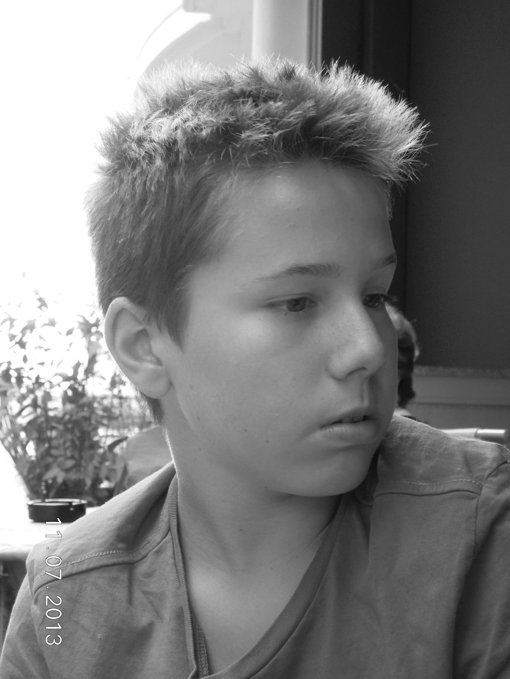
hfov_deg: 21.0
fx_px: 1375
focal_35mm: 70
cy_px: 340
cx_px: 255
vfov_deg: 27.8
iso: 400
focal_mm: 12.5
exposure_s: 1/50
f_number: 4.5
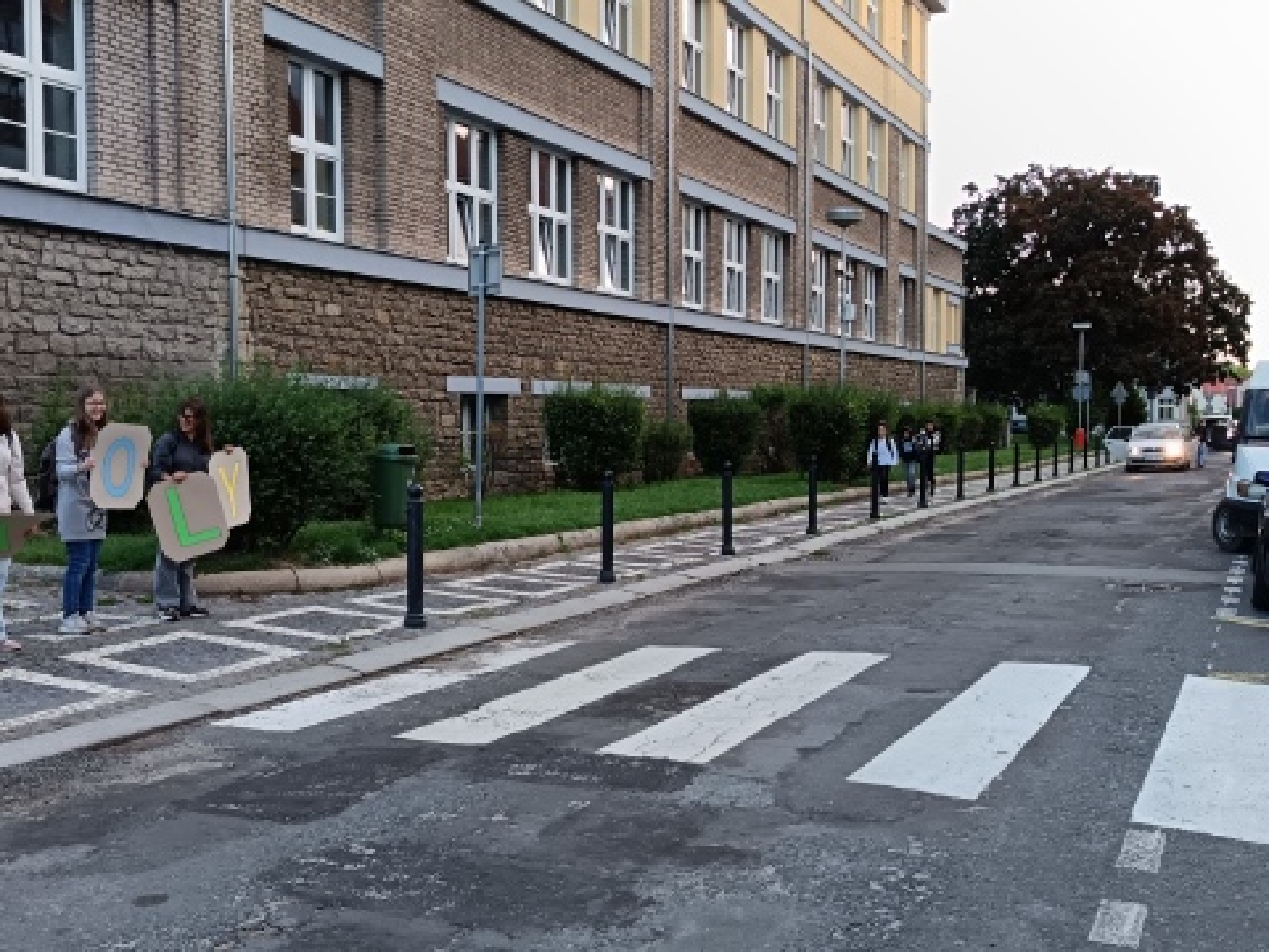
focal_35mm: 37
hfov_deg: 50.1
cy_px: 476
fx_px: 1356
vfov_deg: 38.7
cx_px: 634
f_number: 1.75
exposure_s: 1/100
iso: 514
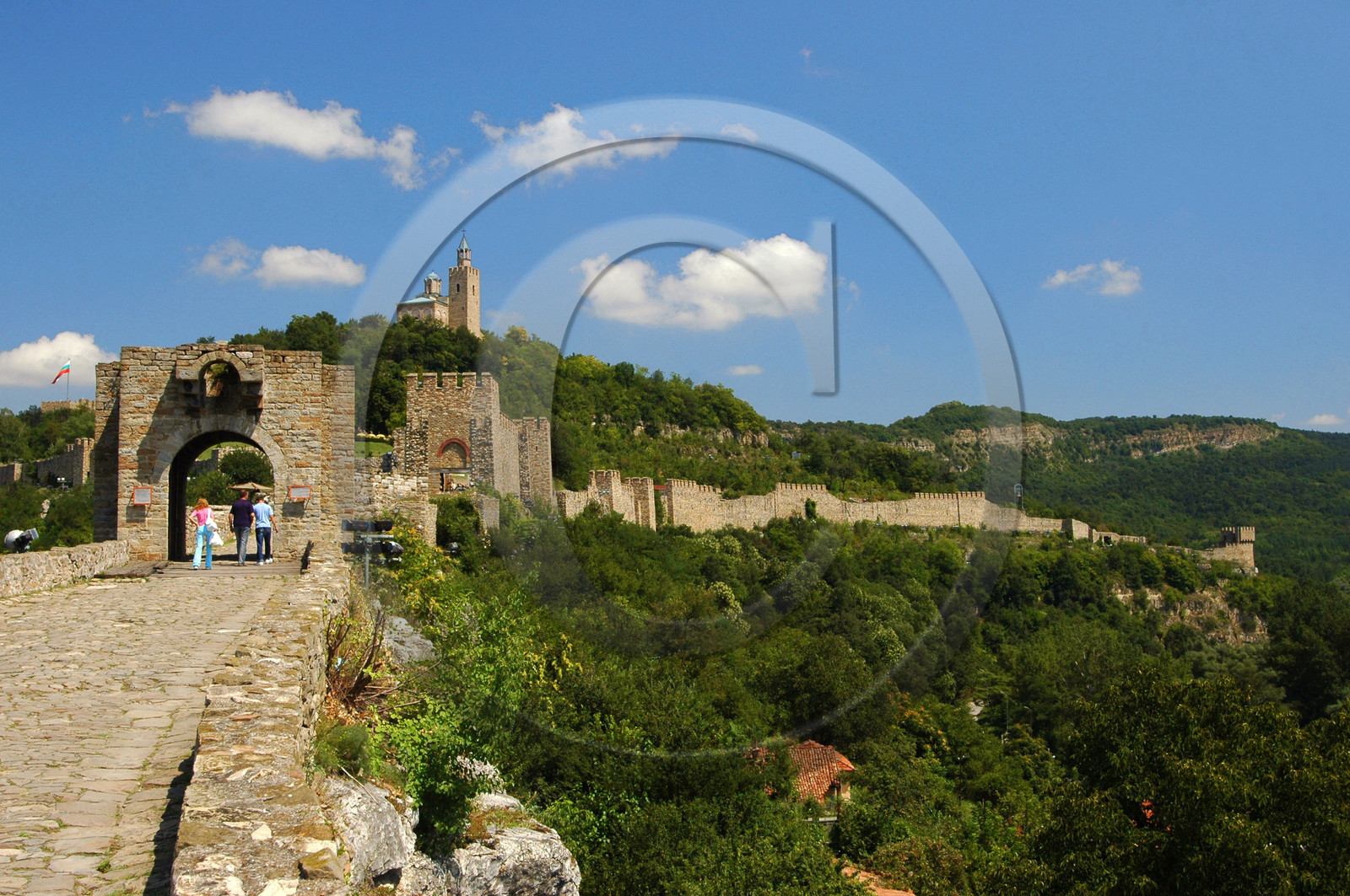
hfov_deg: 53.2
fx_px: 1348
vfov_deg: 36.8
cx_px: 675
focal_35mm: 36
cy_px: 448
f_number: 8
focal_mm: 24
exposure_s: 1/160
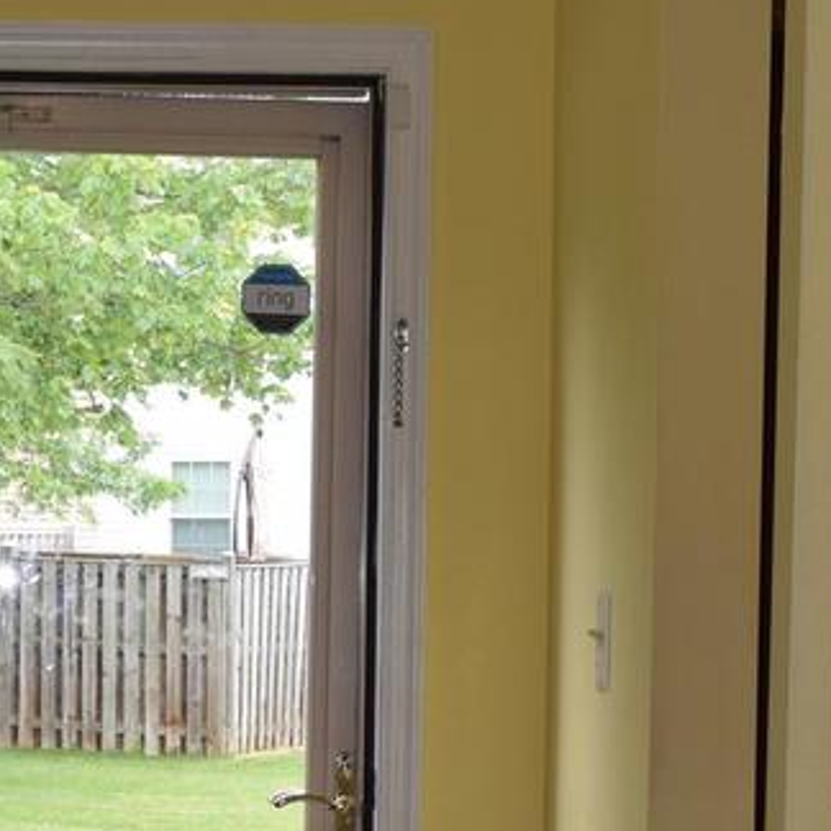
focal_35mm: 151
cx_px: 287
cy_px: 1180
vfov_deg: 11.2
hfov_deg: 11.6
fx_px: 4102
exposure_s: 1/125
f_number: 5.6
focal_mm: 25
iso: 220
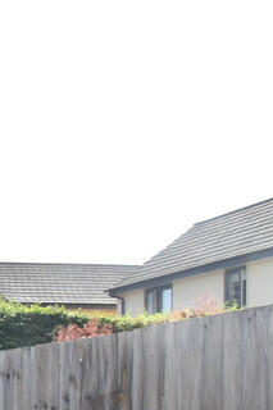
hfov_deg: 19.9
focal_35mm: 48
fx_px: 547
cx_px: -226
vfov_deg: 37.7
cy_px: 386
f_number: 9
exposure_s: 1/640
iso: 400
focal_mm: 10
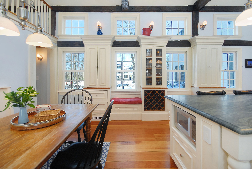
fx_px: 105
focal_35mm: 15
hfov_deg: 100.3
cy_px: 84
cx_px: 126
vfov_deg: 77.5
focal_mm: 10
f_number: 5.6
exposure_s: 1/40
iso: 500
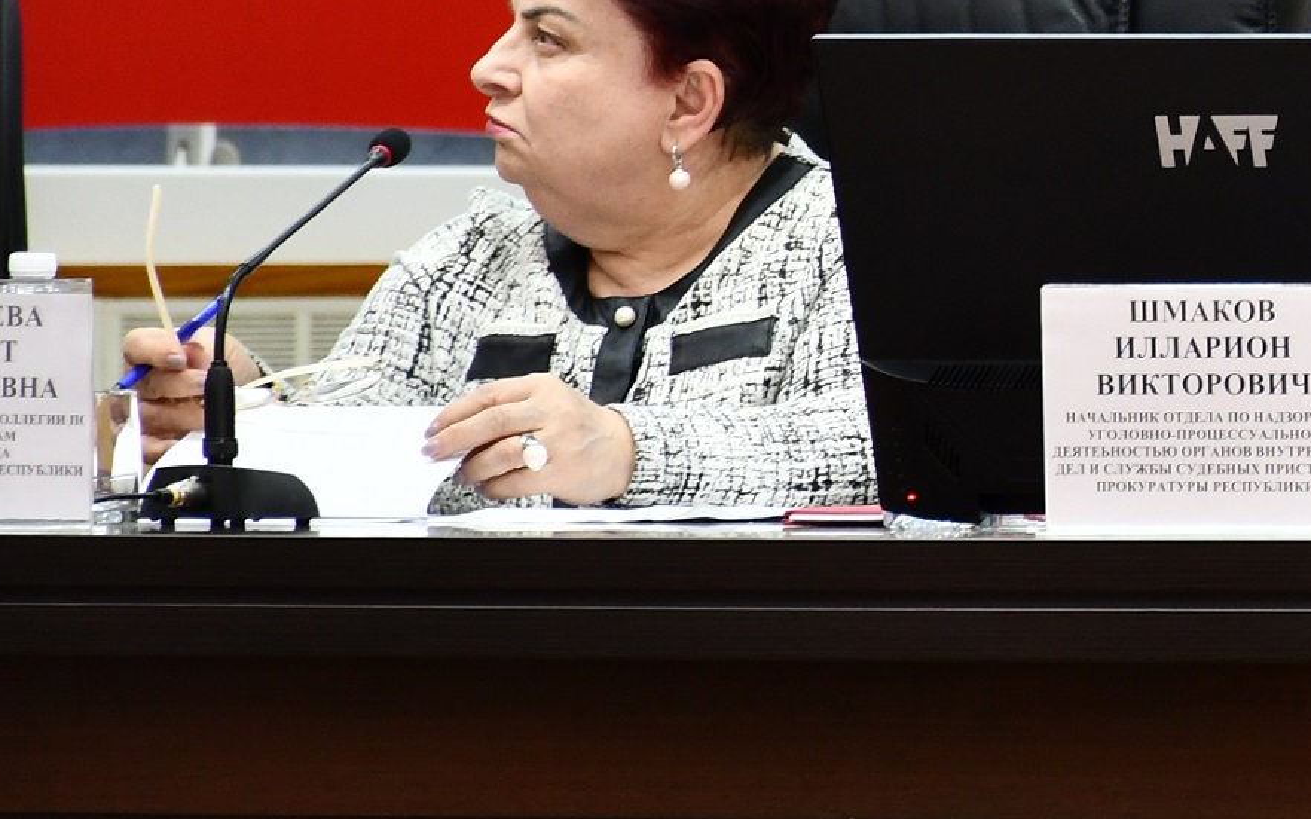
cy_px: 4
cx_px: 1839
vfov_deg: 2.6
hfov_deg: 4.2
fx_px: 18005
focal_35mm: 504
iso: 800
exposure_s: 1/50
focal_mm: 116
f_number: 5.6
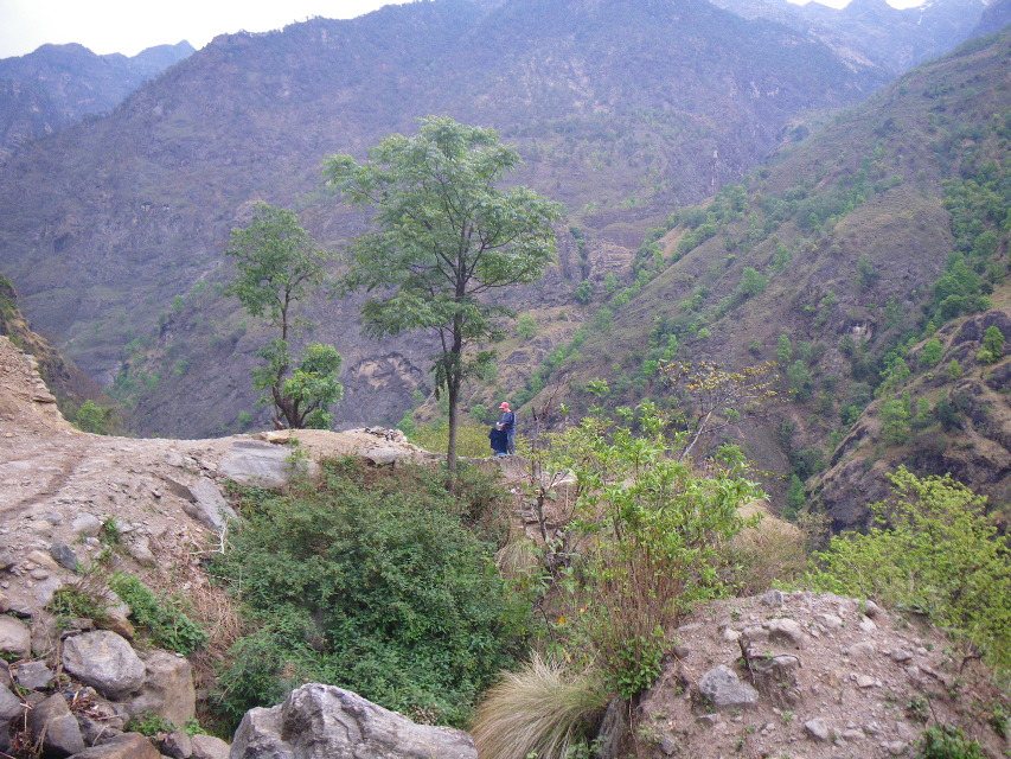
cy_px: 380
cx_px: 506
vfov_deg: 49.8
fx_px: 818
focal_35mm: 28
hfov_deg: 63.4
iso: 200
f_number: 3.5
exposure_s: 1/50
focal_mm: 5
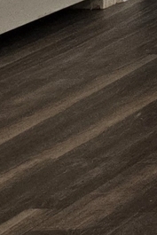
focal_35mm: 231
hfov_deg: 4.1
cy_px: -419
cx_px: 1100
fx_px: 1509
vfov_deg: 7.9
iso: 200
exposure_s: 1/120
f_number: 1.7
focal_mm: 6.3
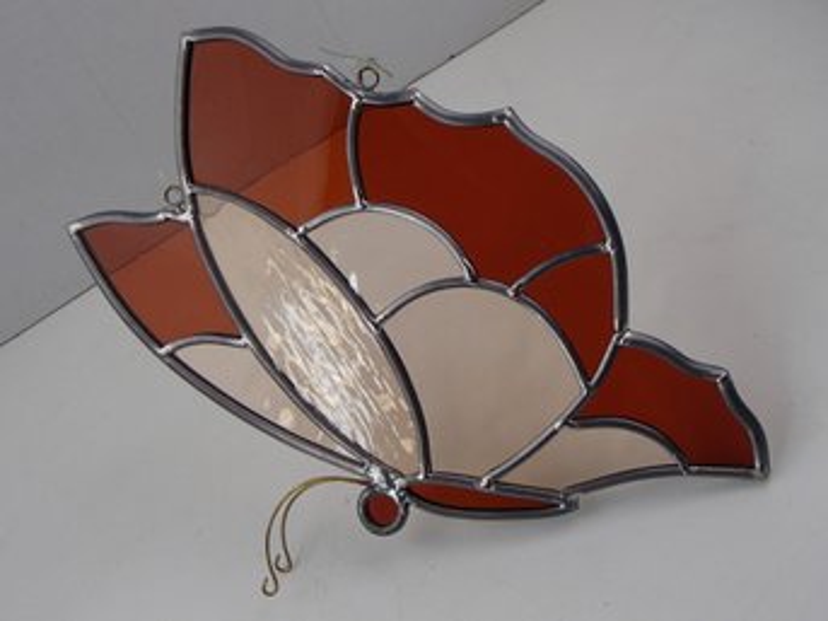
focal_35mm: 37
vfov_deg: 38.6
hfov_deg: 50.2
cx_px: 414
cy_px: 310
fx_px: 885
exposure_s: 1/160
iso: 160
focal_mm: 6.64
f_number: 4.7
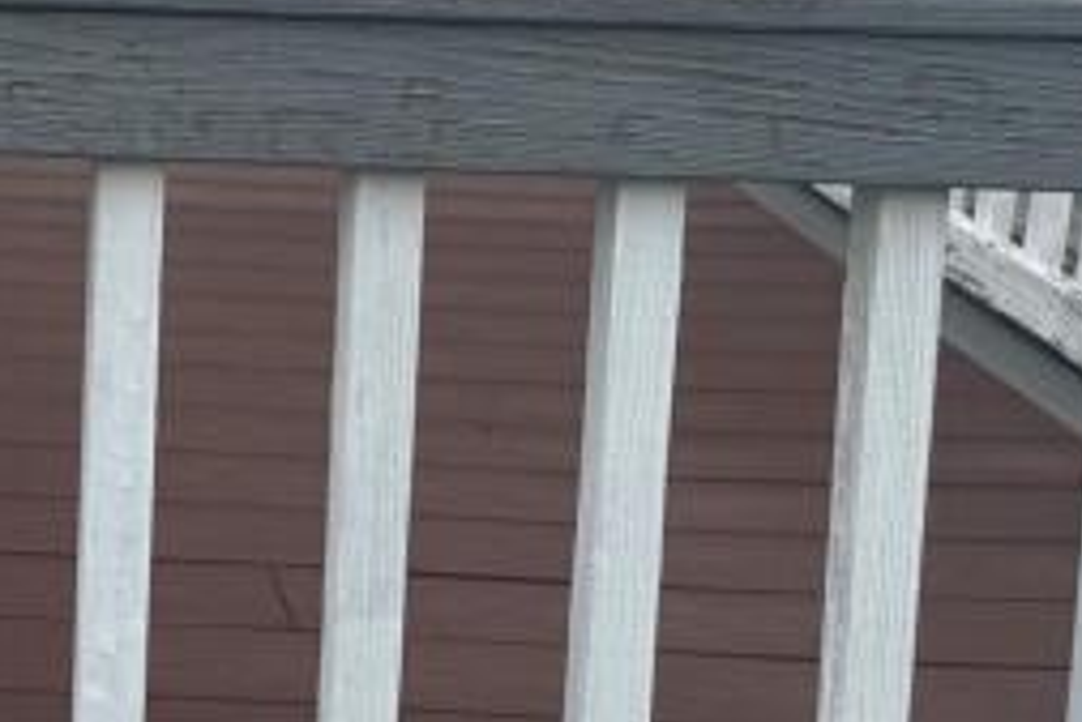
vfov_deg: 18.0
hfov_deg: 25.2
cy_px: -205
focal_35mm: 71
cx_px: -261
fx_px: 2135
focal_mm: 6.76
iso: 80
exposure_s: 1/2331
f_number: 1.78
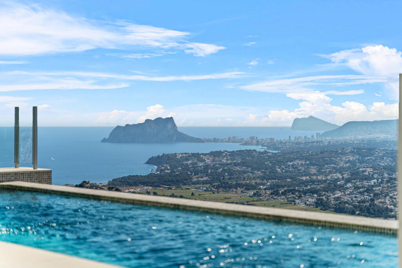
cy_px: 134
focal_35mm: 75
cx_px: 201
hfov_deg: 27.0
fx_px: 838
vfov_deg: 18.2
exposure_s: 1/2500
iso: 50
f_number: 3.5
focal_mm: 75
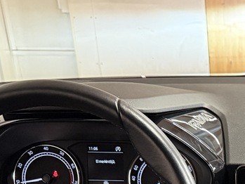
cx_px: 331
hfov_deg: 18.3
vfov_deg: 12.9
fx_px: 701
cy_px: 373
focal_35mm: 99
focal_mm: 6.76
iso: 640
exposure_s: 1/60
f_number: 1.78
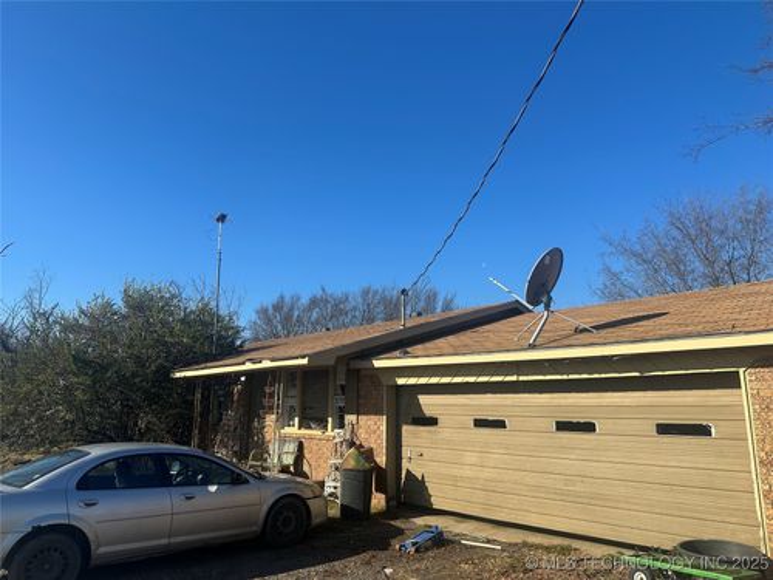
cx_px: 386
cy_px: 290
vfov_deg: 56.8
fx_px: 536
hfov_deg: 71.6
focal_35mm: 24
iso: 80
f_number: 1.78
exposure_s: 1/4184
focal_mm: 6.86
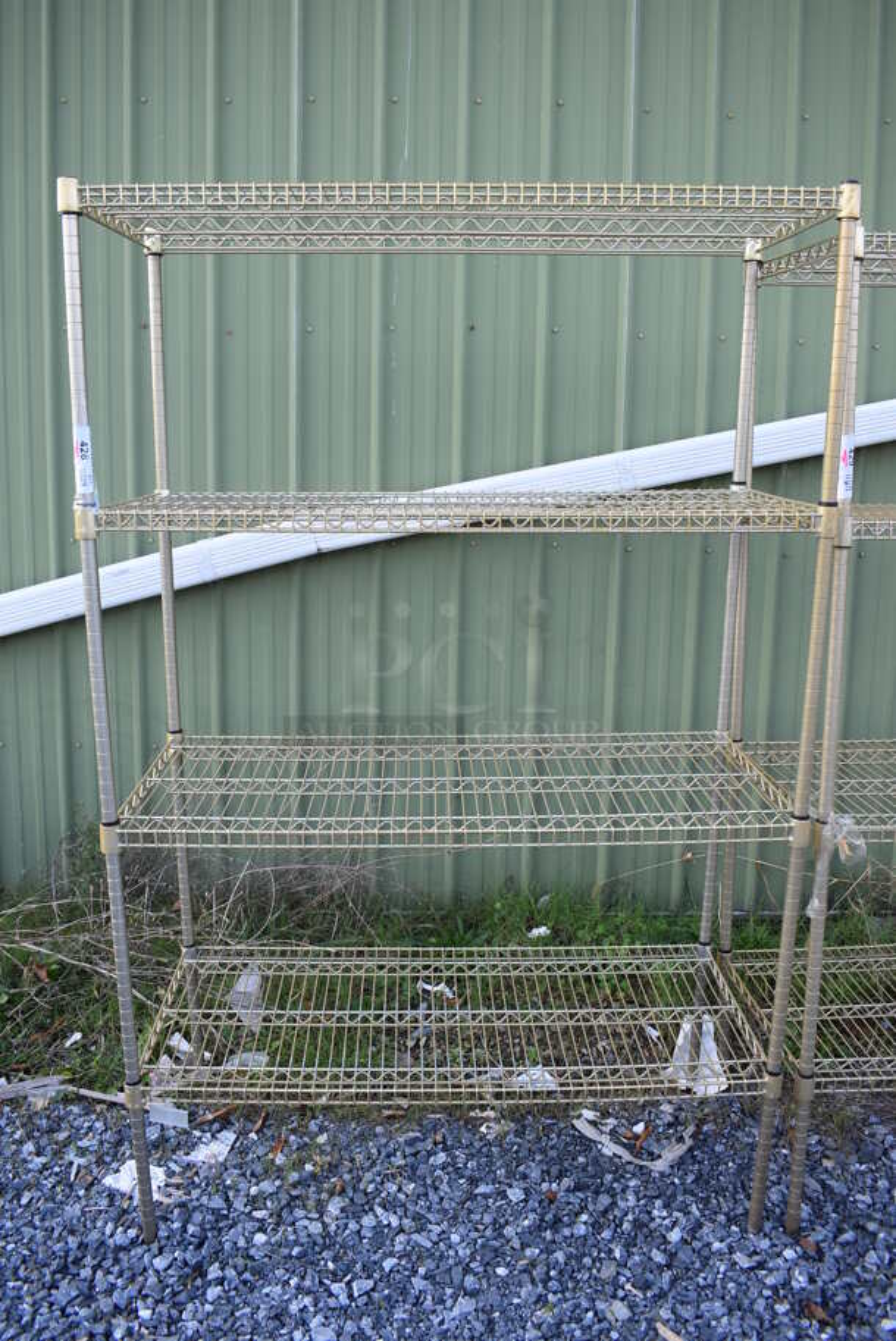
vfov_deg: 67.3
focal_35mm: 27
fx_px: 1006
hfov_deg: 48.0
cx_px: 448
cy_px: 670
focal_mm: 18
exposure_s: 1/250
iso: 320
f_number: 5.6
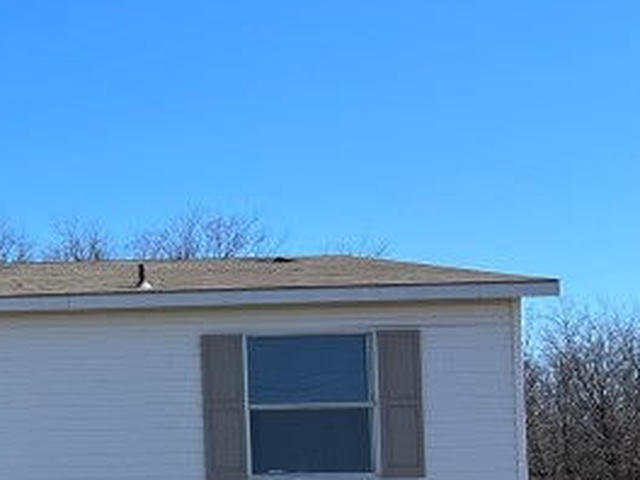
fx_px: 1867
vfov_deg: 14.3
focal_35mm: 101
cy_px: 545
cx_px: -533
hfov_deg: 16.2
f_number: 1.5
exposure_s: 1/2994
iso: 50
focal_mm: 5.7
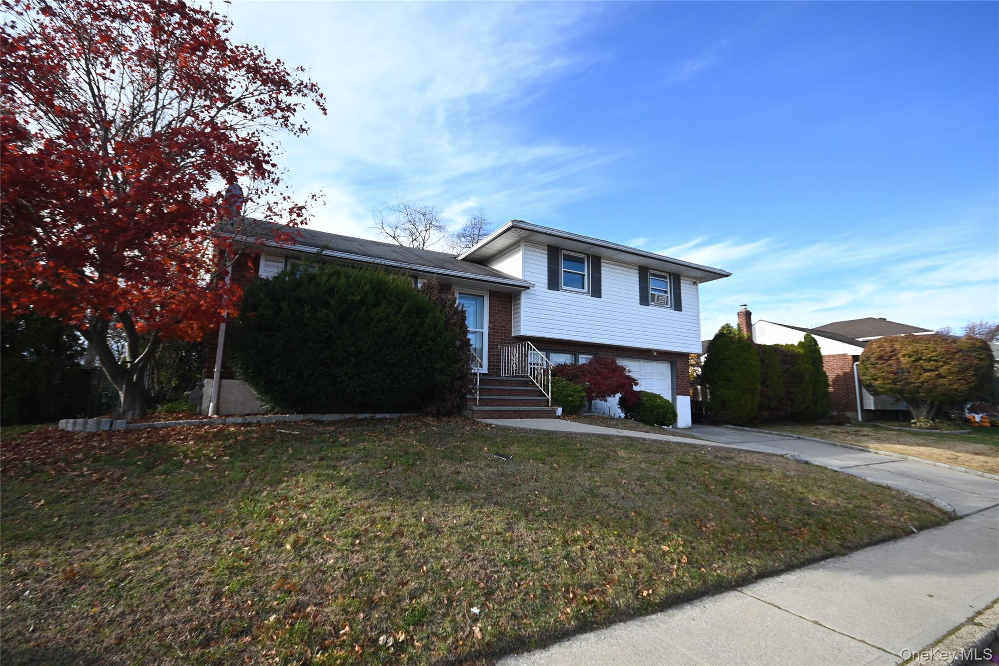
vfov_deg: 77.3
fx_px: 416
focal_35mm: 15
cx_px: 500
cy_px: 333
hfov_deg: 100.4
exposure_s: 1/250
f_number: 5.6
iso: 100
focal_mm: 10
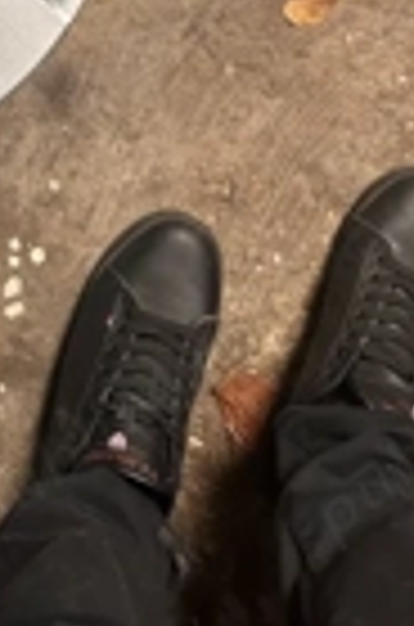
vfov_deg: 24.1
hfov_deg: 17.5
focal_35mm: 72
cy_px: -221
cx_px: -148
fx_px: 1248
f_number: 1.78
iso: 250
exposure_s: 1/50
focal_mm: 6.86
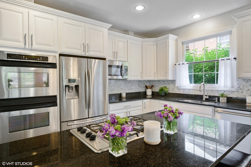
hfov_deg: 84.0
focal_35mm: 20
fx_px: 139
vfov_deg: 61.8
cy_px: 84
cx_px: 126
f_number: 8
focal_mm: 20
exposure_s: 2
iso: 200
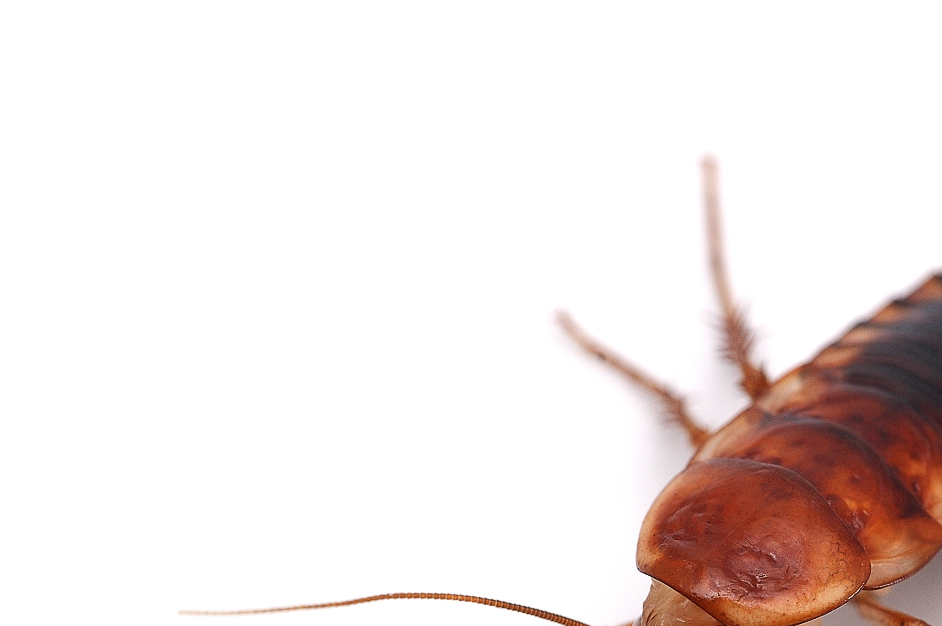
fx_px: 5700
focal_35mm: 218
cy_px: 611
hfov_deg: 9.4
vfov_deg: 6.3
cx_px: 723
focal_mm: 105
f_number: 16
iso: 200
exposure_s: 1/250
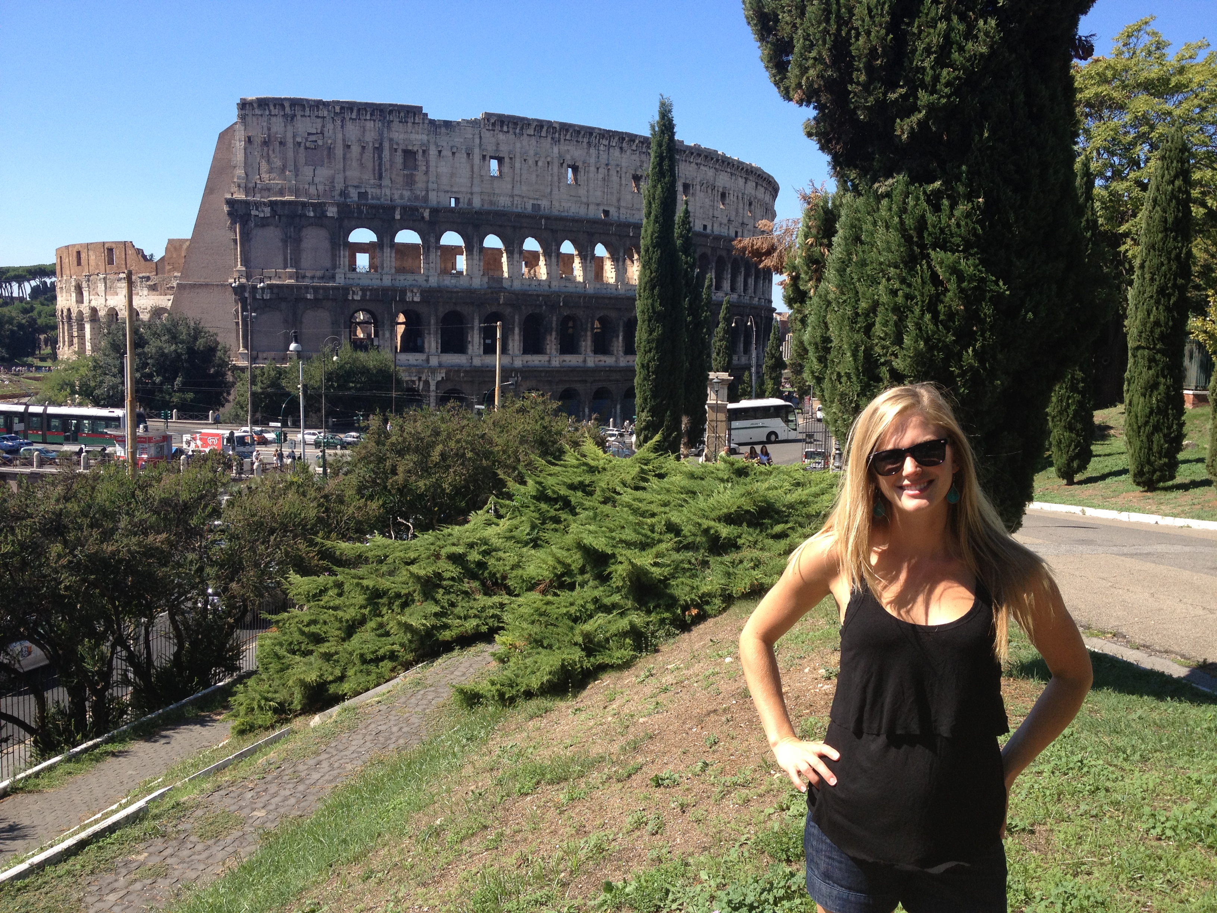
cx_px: 608
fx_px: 1231
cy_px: 456
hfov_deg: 52.6
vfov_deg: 40.7
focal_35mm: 35
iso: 64
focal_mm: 4.28
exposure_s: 1/935
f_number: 2.4
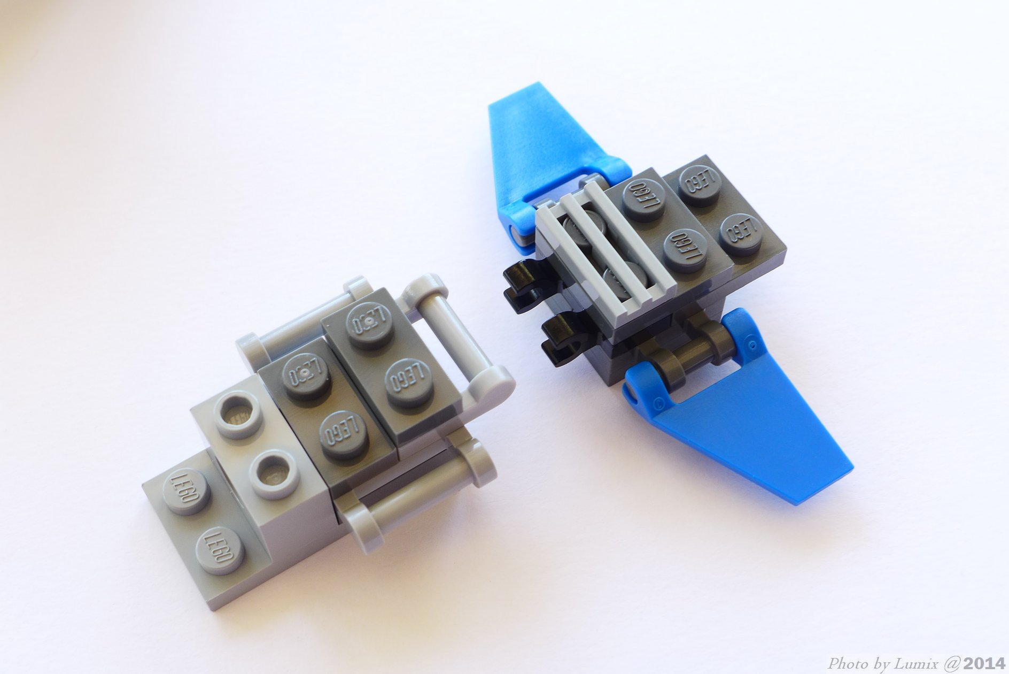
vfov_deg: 27.0
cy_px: 337
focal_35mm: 50
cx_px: 504
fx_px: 1402
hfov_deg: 39.6
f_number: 4
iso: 80
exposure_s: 1/20
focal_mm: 9.8
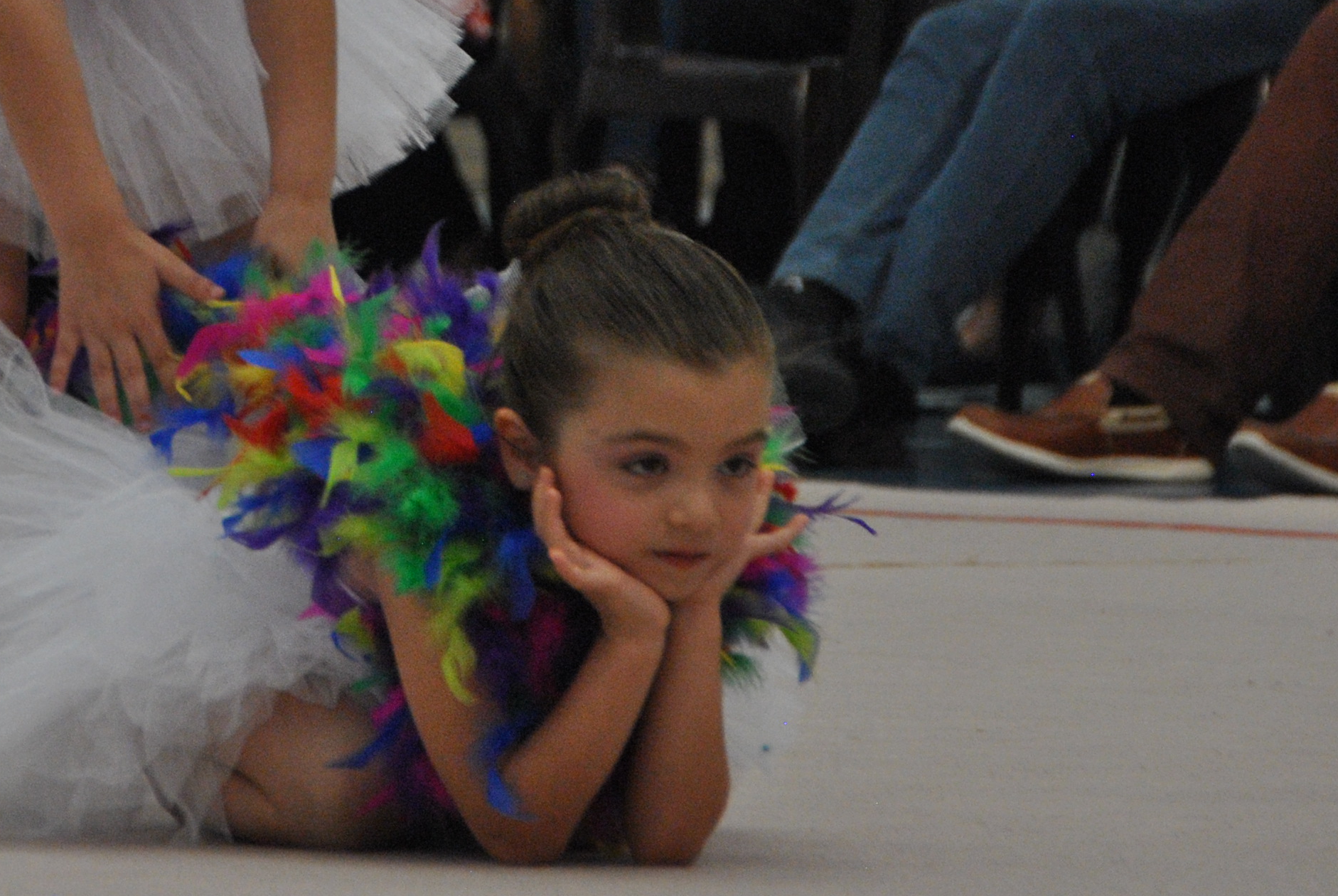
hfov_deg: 4.8
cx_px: 240
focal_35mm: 432
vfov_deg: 3.2
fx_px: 16076
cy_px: 82
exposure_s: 1/250
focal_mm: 140
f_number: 6
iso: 800
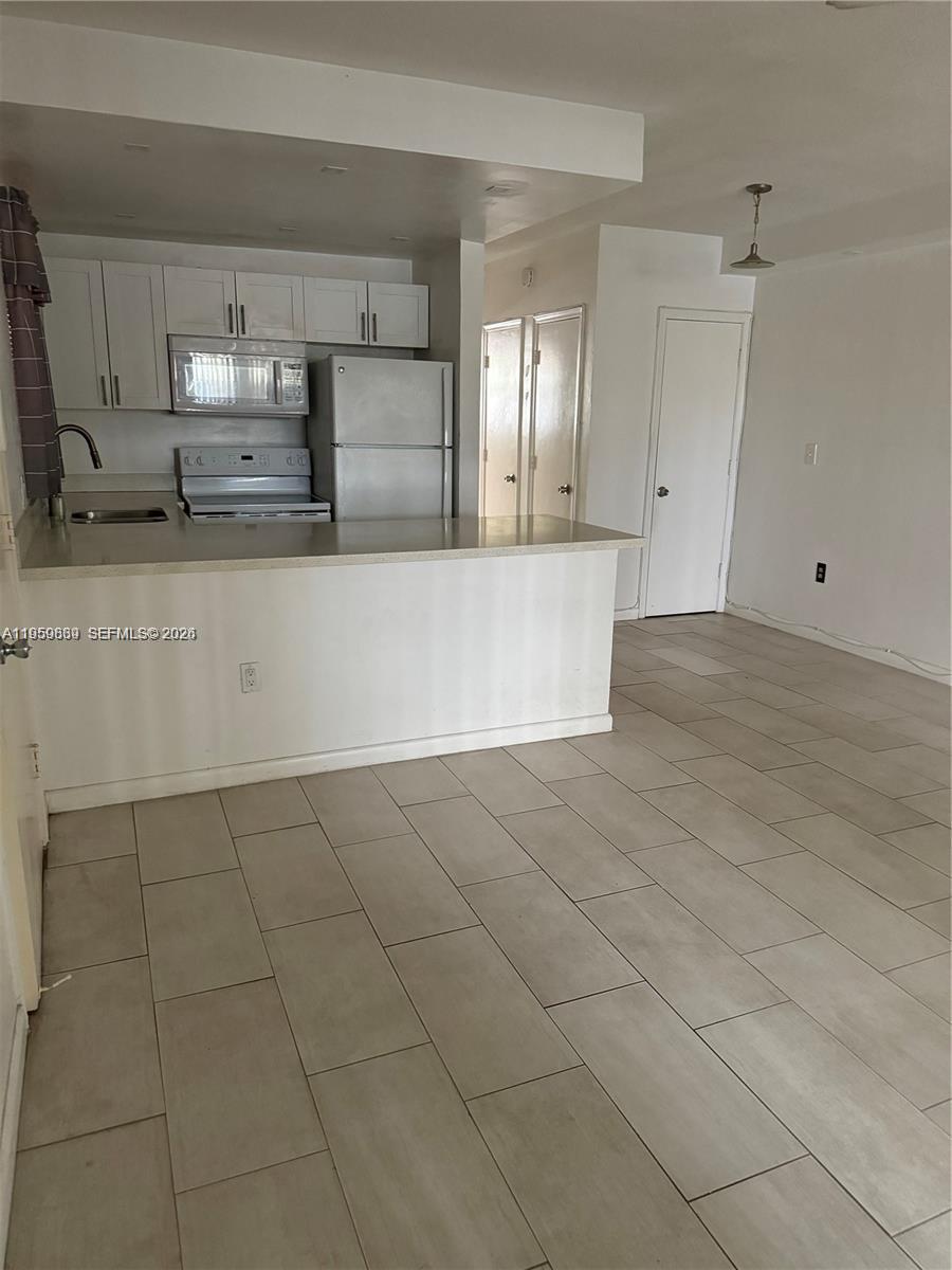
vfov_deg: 71.6
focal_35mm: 24
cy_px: 635
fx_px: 880
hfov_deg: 56.8
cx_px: 476
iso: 800
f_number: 1.78
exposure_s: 1/60
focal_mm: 6.76
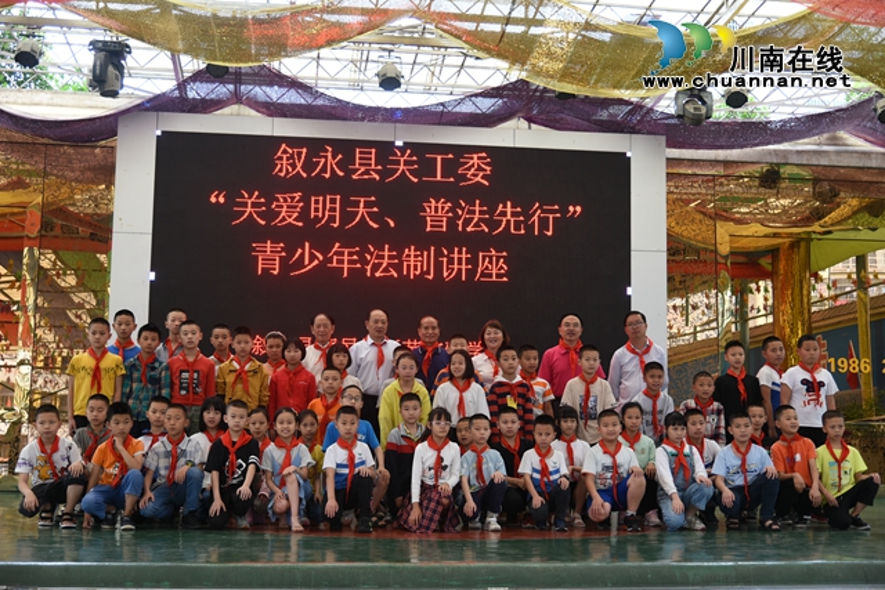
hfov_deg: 41.1
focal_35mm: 48
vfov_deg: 28.1
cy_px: 295
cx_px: 442
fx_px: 1180
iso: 250
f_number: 4
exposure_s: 1/50
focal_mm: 48
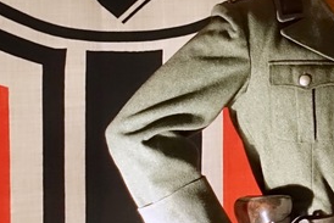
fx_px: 1040
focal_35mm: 112
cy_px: 16
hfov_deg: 15.8
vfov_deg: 12.1
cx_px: 584
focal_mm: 8.8
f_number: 1.8
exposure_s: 1/8
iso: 1000
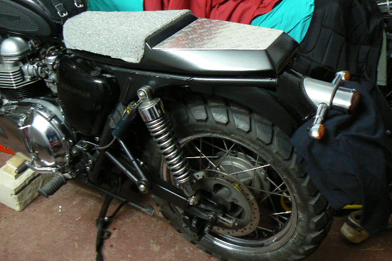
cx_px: 194
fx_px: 414
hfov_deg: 50.7
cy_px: 128
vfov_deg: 35.0
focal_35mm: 38
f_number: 2.8
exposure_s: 1/3.2
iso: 200
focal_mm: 6
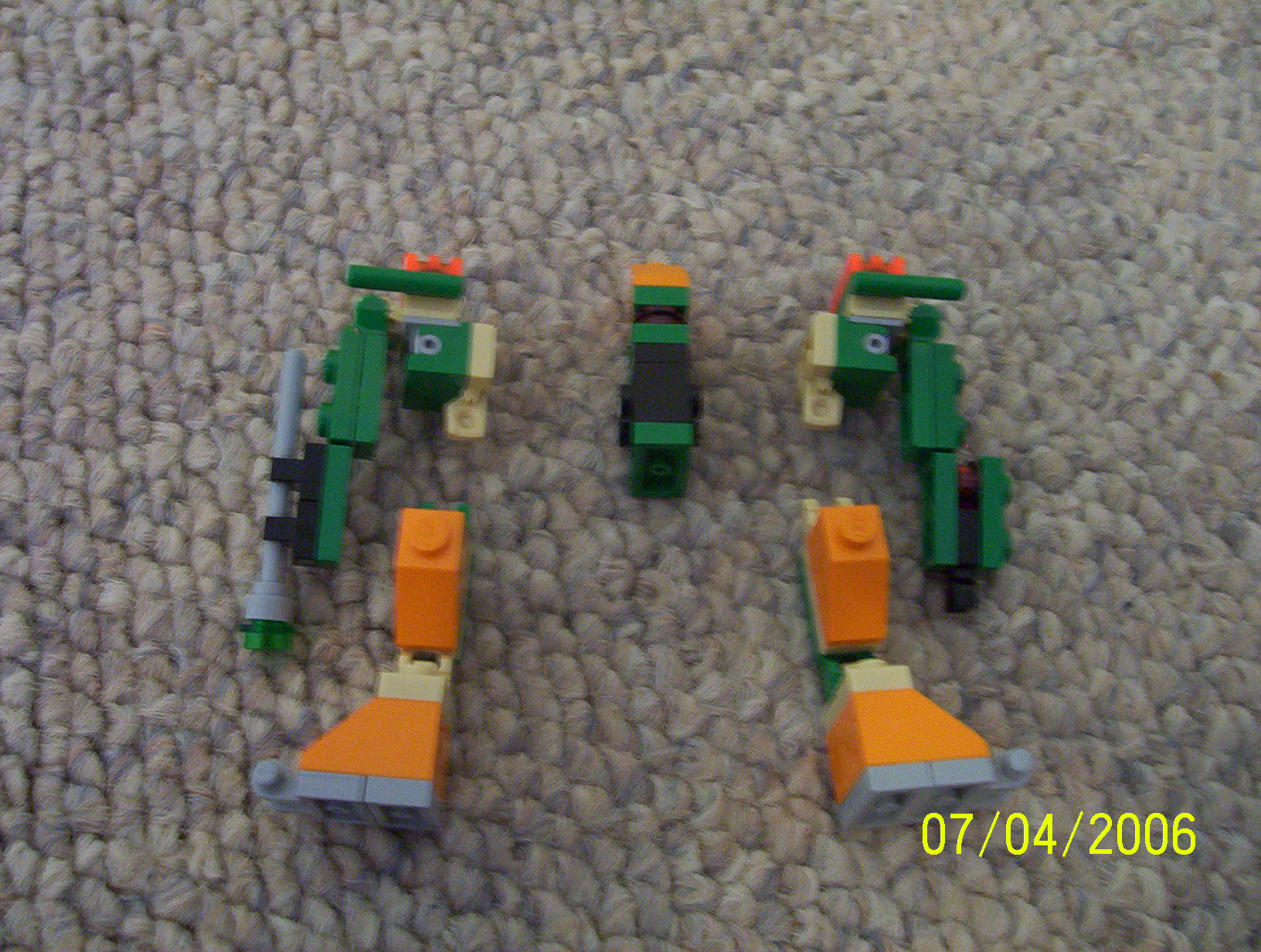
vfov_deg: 33.7
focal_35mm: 43
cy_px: 476
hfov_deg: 43.8
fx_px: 1570
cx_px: 630
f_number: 2.73
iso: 200
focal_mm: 5.77
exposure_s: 1/8
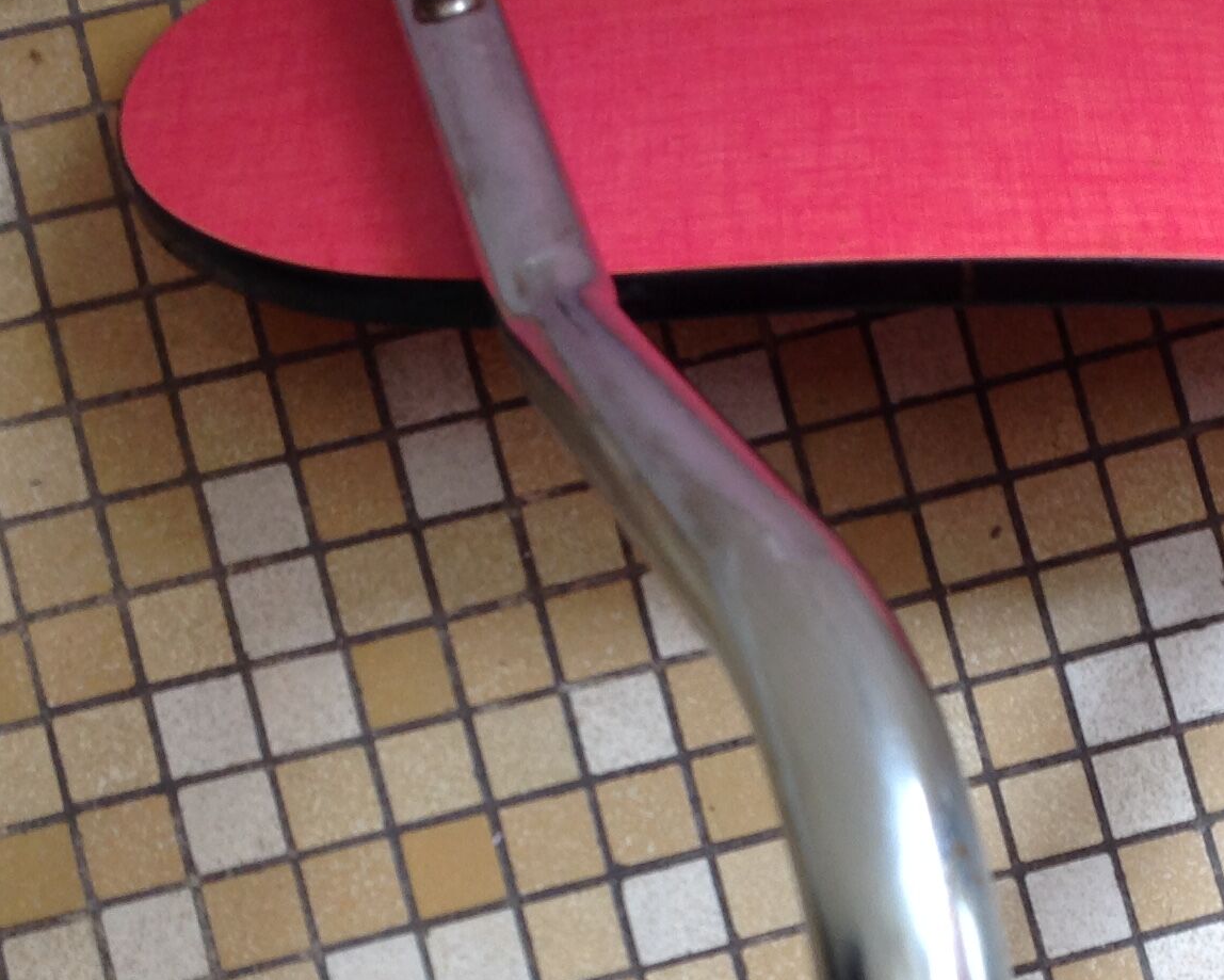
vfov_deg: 19.4
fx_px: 2790
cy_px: 974
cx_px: 937
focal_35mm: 77
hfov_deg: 24.4
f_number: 2.4
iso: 64
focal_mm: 4.28
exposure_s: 1/20
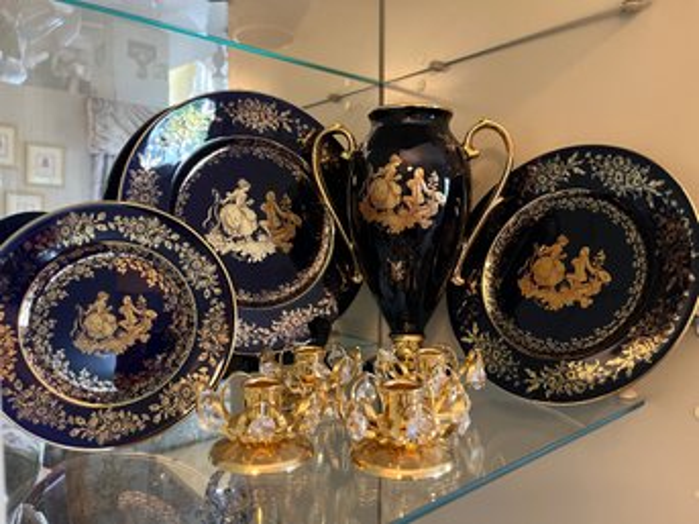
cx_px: 350
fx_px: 525
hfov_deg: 67.3
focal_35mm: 26
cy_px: 262
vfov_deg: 53.0
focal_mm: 5.1
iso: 500
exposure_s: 1/40
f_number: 1.6
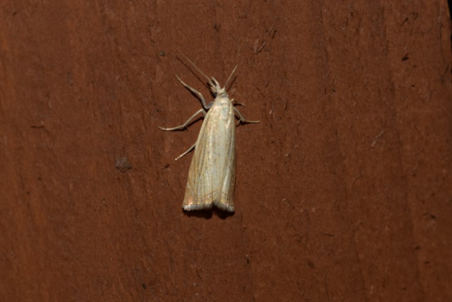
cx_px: 226
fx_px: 1036
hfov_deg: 24.6
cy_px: 151
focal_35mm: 82
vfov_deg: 16.6
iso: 100
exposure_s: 1/60
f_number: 8
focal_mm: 55
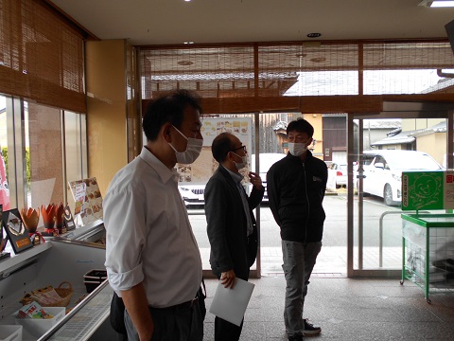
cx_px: 227
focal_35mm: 30
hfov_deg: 60.0
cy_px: 170
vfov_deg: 46.8
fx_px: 393
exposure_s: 1/160
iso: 80
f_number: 3.4
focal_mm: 5.1
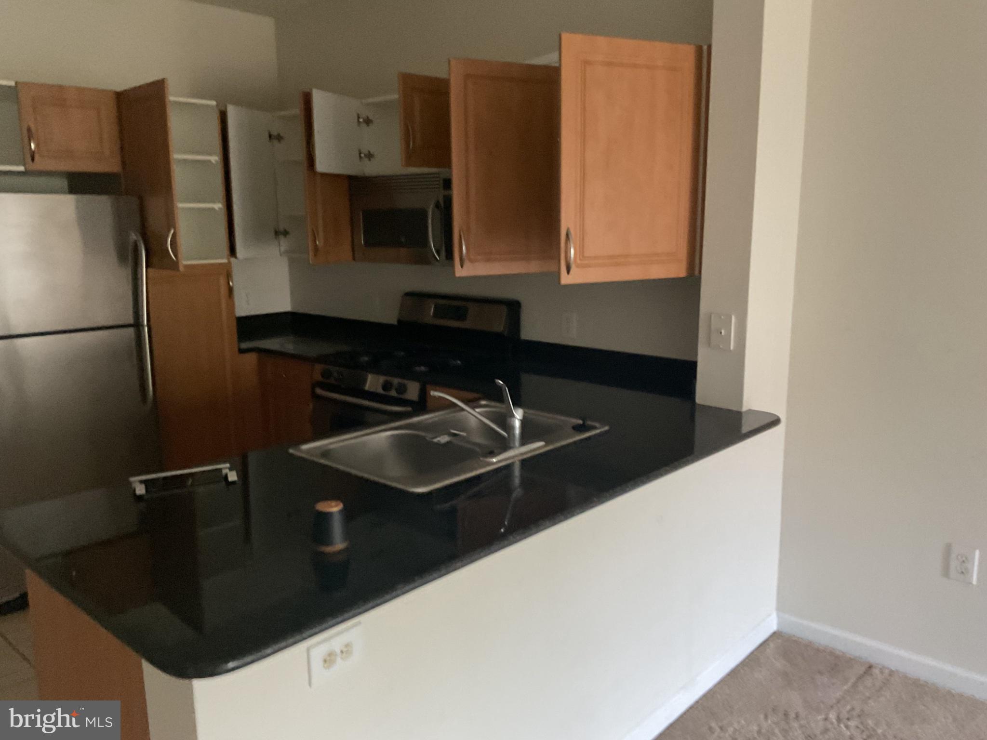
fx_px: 827
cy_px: 370
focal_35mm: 29
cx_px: 494
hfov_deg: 61.7
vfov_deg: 48.2
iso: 320
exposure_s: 1/30
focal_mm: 3
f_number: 1.8
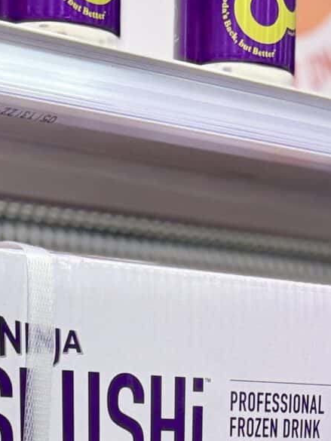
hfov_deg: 14.1
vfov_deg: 15.7
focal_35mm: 105
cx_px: 118
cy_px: 818
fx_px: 1338
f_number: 1.78
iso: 100
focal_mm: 6.76
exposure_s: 1/120
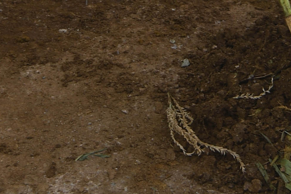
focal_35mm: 102
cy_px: -121
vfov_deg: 12.6
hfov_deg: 20.0
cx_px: 152
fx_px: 824
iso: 100
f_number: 5
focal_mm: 12
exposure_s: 1/160
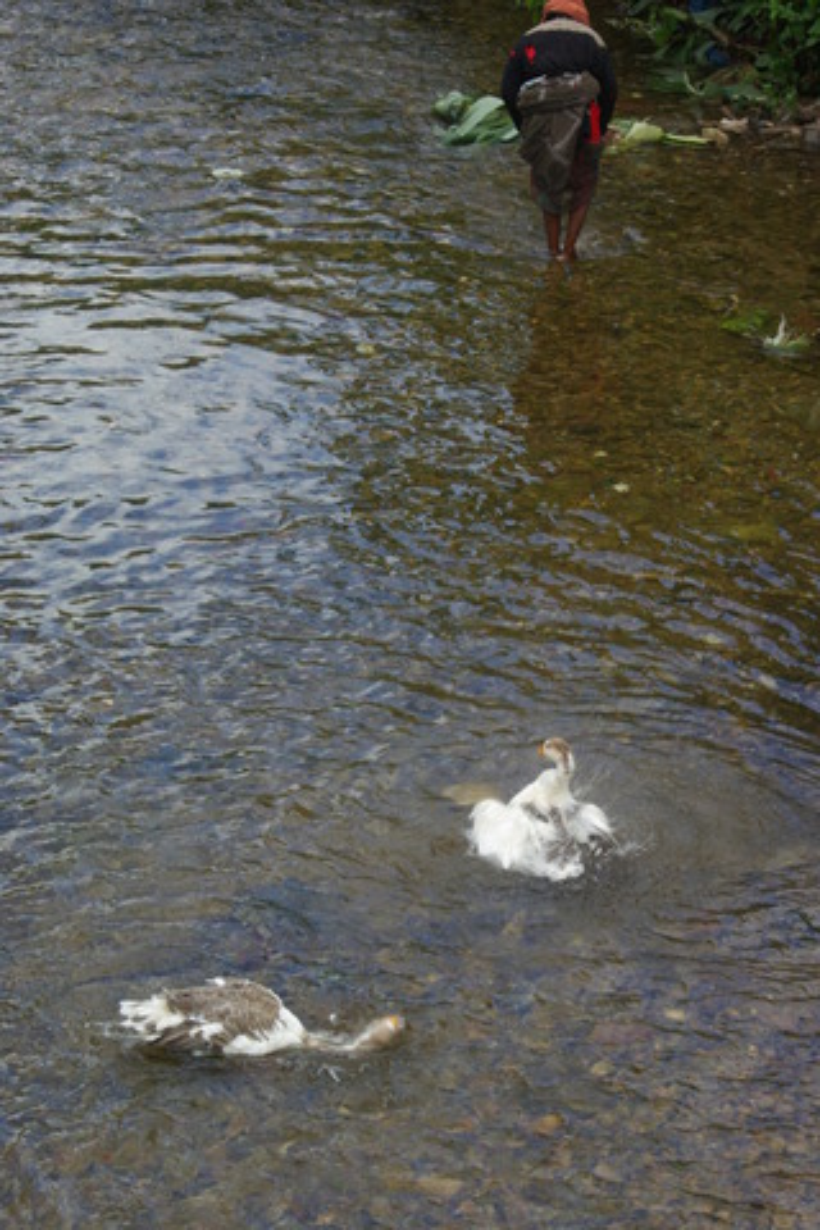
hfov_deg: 13.0
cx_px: 410
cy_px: 615
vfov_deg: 19.5
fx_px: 3587
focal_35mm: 105
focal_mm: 70
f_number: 9.5
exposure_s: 1/90
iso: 100
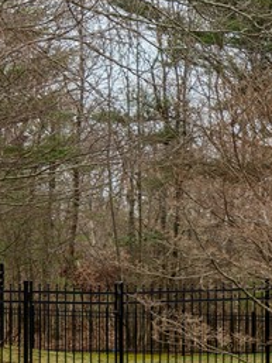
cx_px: 696
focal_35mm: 122
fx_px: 1277
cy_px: 340
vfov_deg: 15.9
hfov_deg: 10.2
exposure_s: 1/160
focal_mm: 30
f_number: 7.1
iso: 100
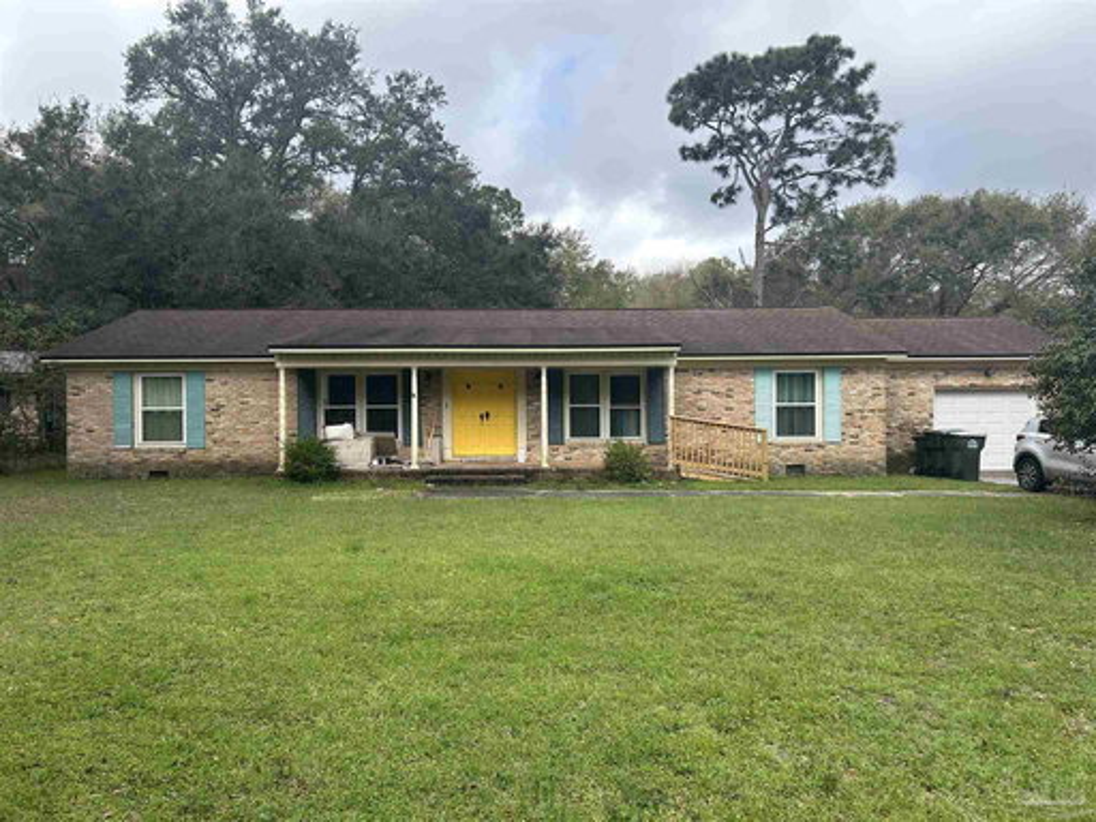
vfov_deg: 53.1
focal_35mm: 26
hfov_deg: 67.3
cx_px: 548
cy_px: 411
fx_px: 823
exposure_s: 1/1531
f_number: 1.5
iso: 50
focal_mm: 5.7
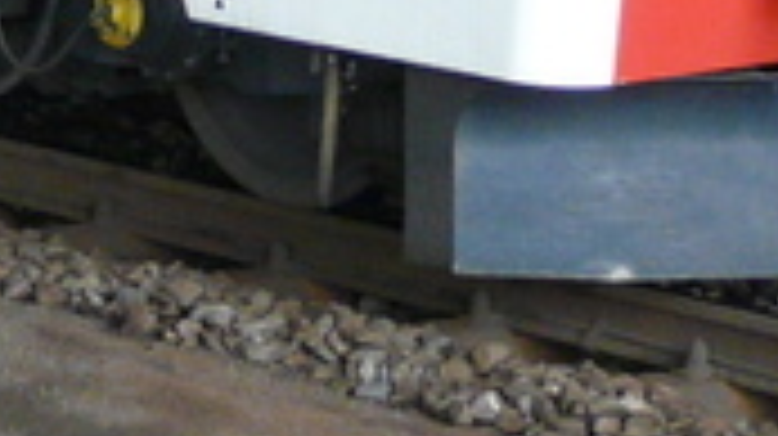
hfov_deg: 9.2
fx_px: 4803
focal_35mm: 233
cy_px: -800
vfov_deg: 5.0
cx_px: 9
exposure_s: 1/30
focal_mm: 6.1
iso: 200
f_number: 2.8
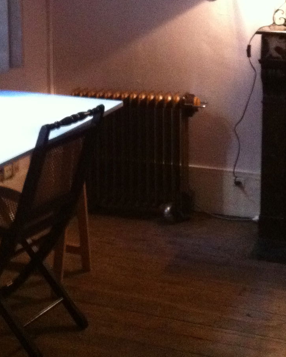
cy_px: 37
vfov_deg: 23.0
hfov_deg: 18.9
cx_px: 113
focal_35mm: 81
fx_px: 857
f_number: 2.8
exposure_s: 1/15
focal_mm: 3.85
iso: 640
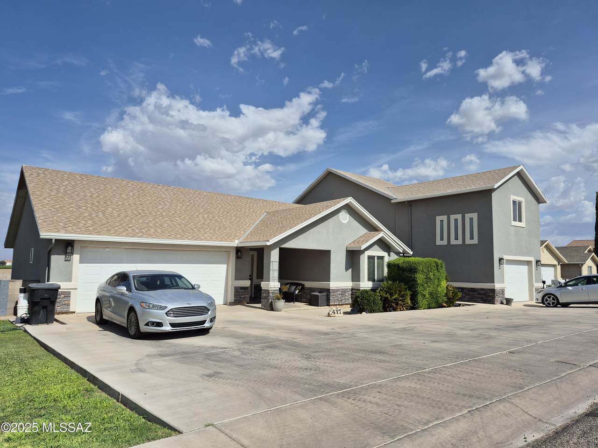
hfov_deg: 73.9
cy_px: 224
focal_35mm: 23
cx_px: 299
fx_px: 397
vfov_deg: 58.9
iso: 25
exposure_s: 1/3320
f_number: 1.8
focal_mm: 5.4
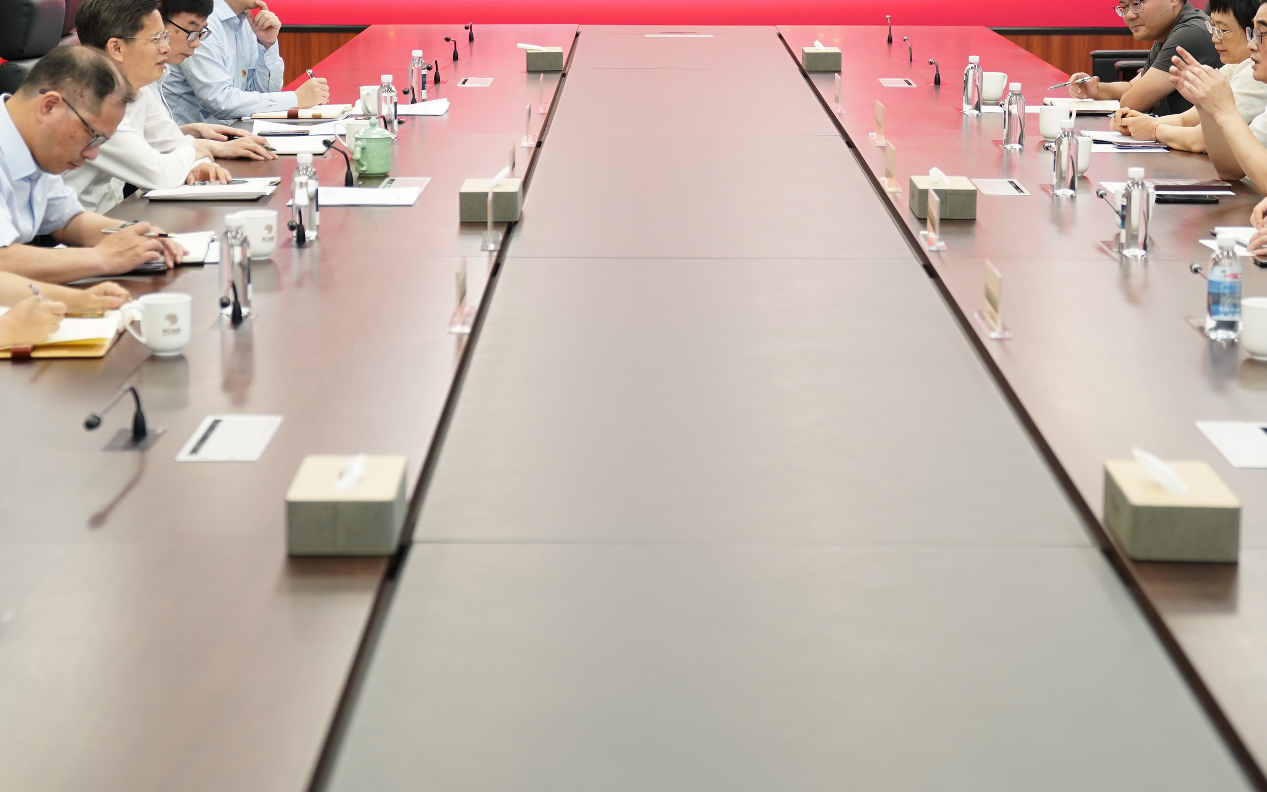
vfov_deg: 16.2
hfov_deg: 25.8
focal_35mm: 80
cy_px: 176
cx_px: 710
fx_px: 2763
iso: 640
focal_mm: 49
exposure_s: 1/100
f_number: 2.8
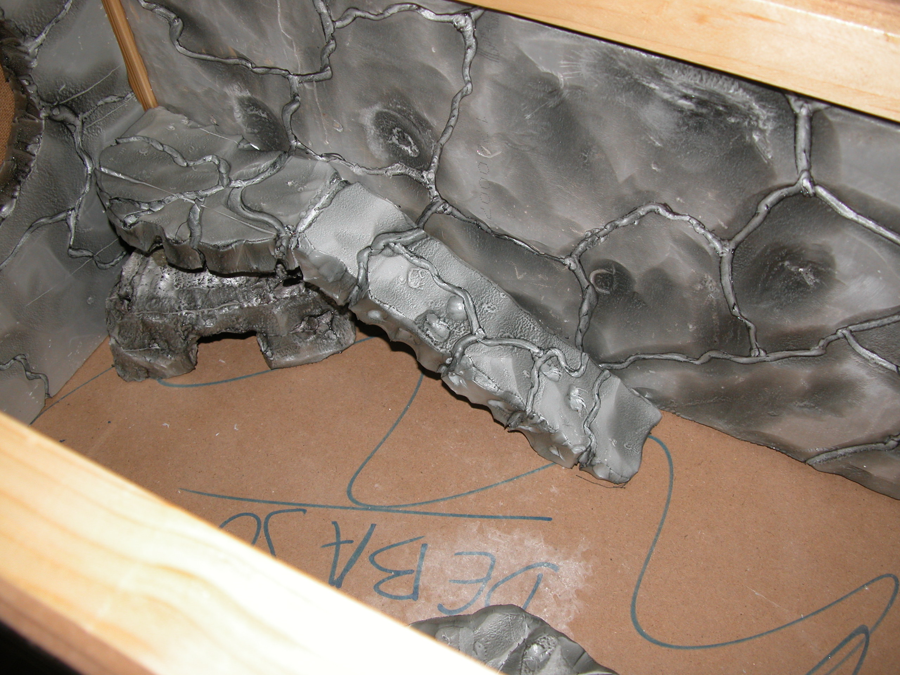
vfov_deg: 40.7
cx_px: 450
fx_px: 910
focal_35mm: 35
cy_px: 338
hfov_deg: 52.6
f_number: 2.8
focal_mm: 8.9
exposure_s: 1/500
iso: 100
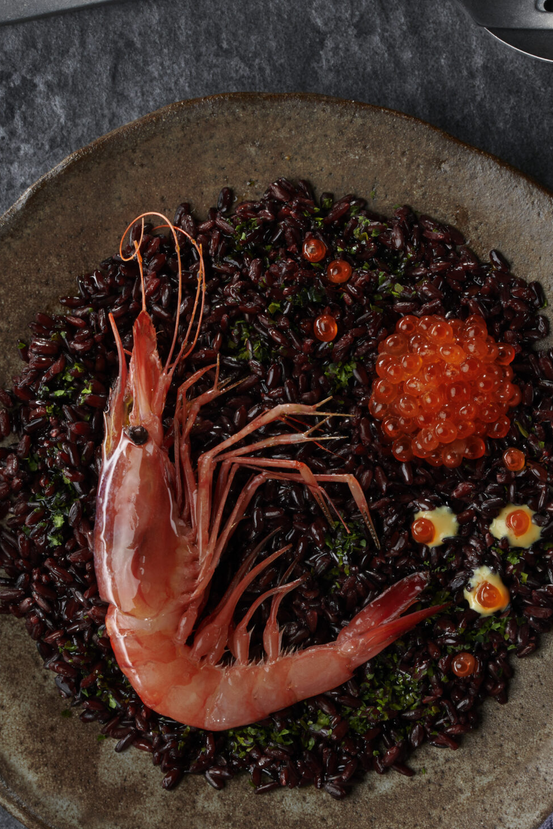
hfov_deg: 6.7
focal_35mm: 206
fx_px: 4745
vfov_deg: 10.0
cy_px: 492
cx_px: 358
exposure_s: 1/200
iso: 160
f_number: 13
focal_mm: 105
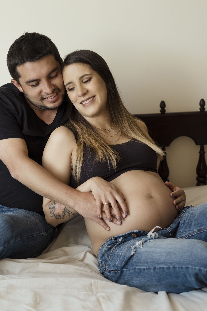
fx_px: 724
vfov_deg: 24.2
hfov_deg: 16.3
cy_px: 156
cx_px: 104
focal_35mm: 84
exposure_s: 1/60
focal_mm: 56
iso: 400
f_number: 2.8
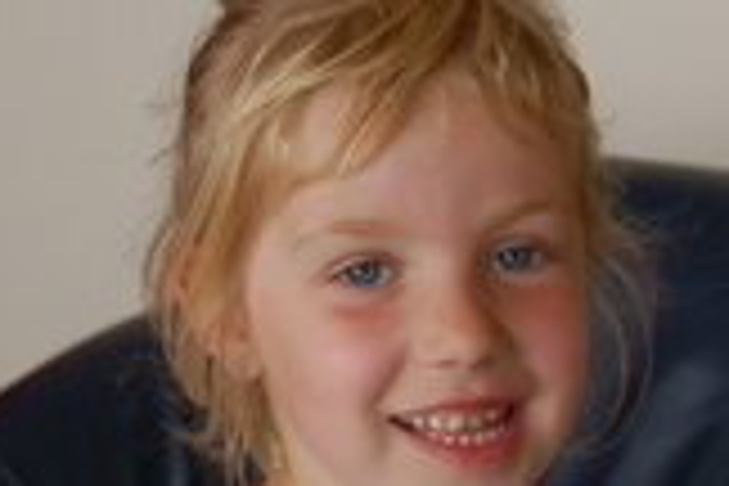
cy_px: 328
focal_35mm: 179
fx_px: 3624
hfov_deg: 11.5
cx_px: 360
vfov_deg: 7.7
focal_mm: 42
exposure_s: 1/100
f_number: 5.3
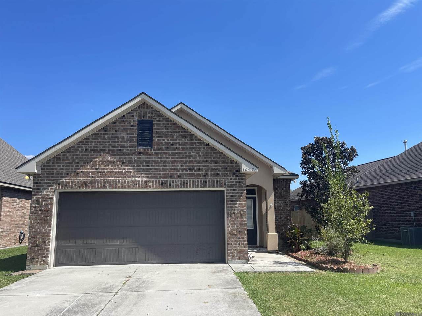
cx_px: 211
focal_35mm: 25
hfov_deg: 69.4
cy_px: 158
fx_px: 305
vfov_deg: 54.9
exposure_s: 1/3344
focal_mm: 5.1
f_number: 1.6
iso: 32
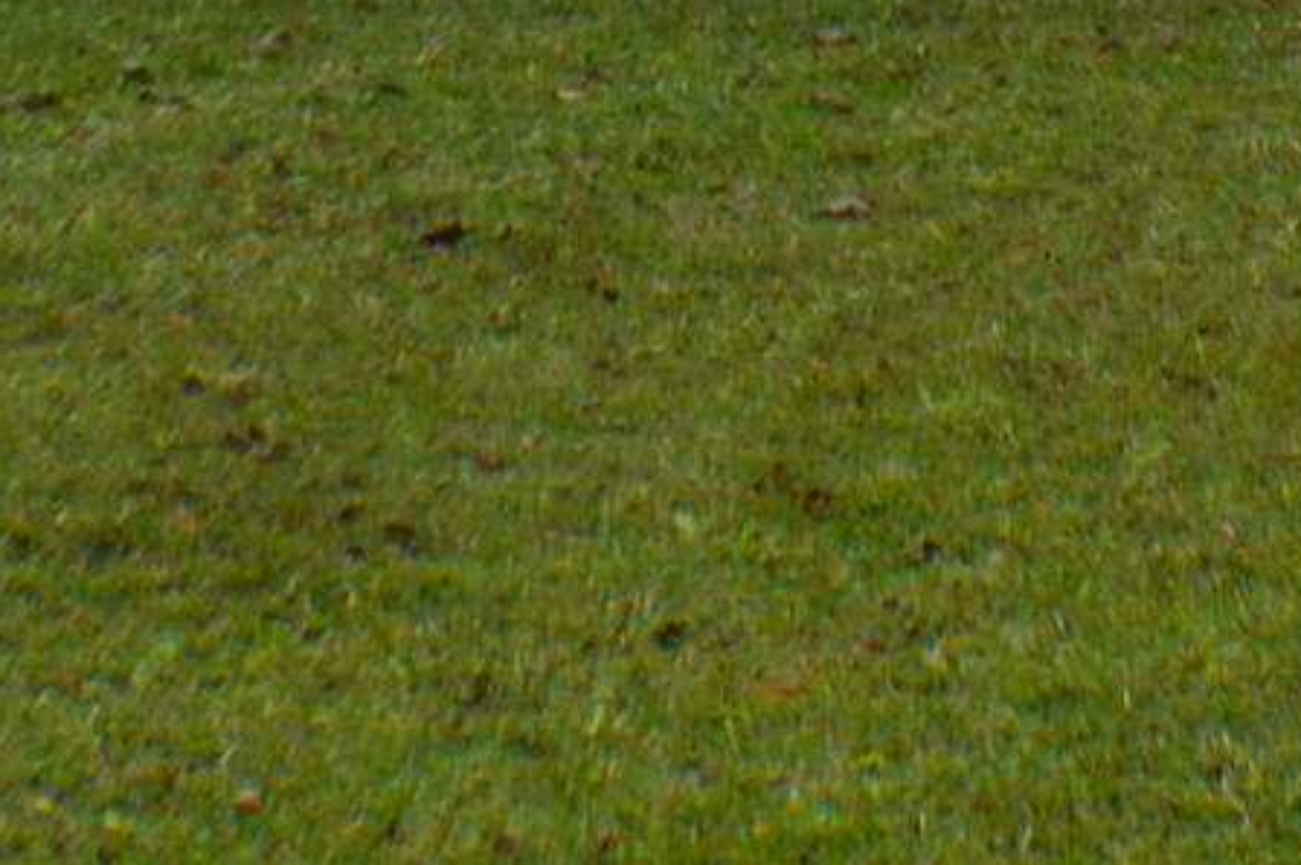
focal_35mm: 281
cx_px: 1194
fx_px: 10147
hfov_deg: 7.3
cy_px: -926
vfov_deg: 4.8
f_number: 10
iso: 400
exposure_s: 1/200
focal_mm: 28
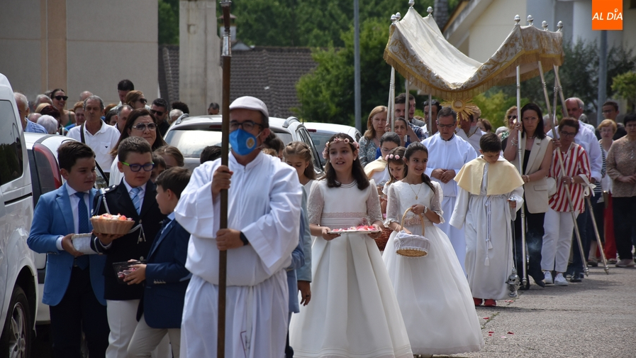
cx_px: 318
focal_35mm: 221
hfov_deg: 9.8
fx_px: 3726
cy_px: 199
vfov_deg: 5.5
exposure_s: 1/1600
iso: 400
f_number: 5.6
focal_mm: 140
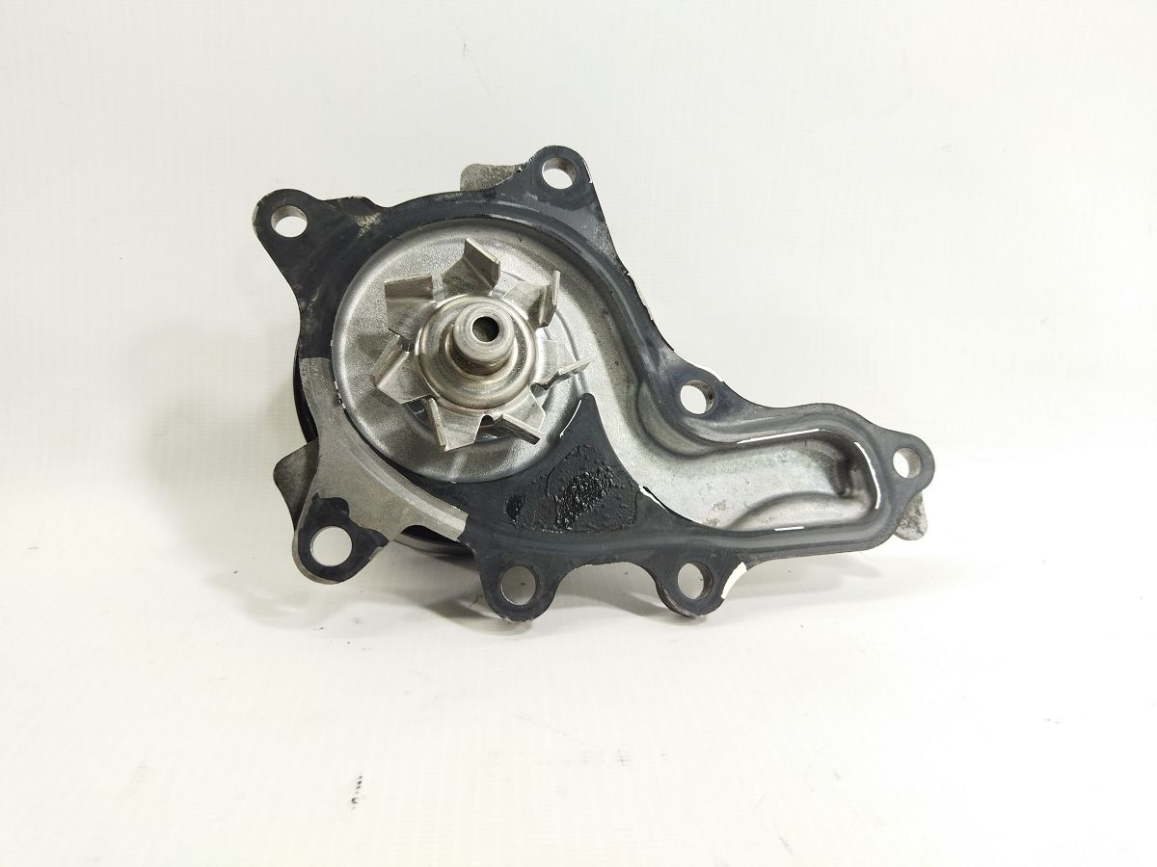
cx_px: 578
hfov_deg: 65.3
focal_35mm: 27
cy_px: 434
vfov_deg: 51.4
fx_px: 902
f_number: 1.79
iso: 134
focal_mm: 4.71
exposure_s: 1/100
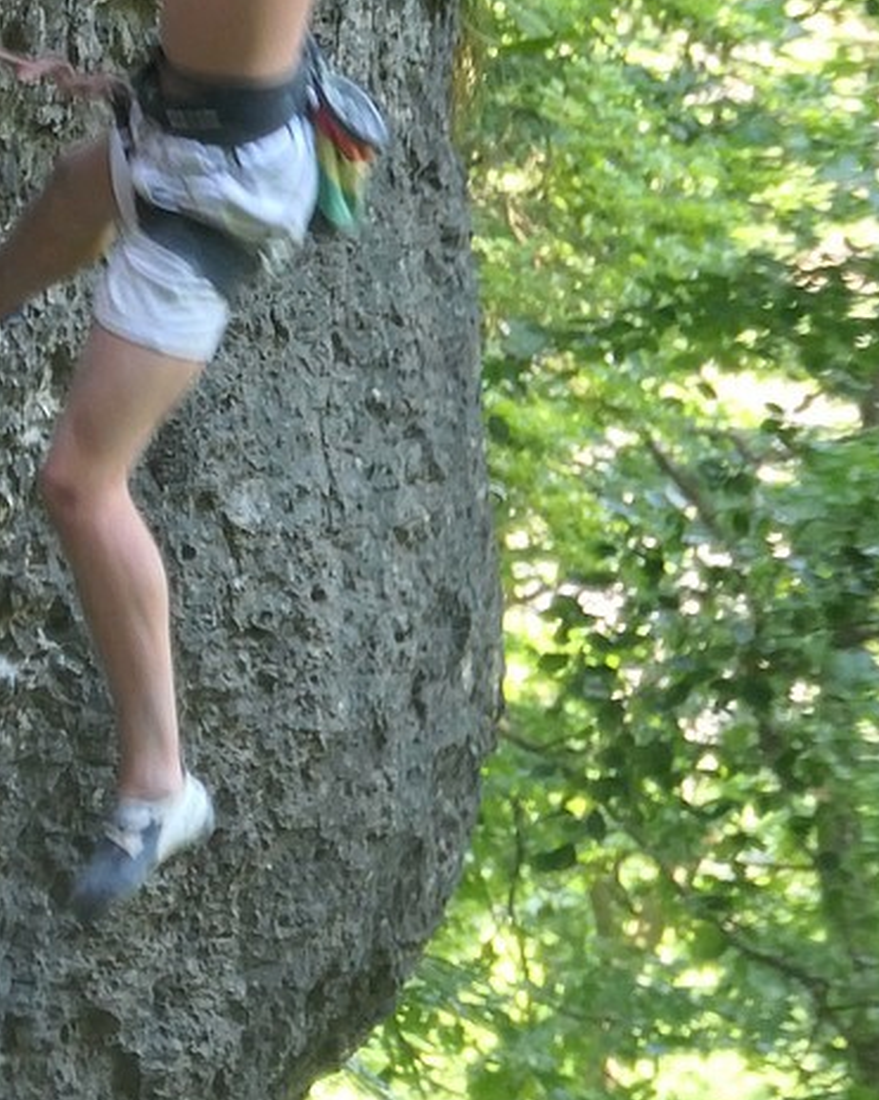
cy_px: -142
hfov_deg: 2.9
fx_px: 17273
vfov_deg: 3.6
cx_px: 41
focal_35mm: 531
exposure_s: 1/125
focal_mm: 75.2
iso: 1250
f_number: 6.1
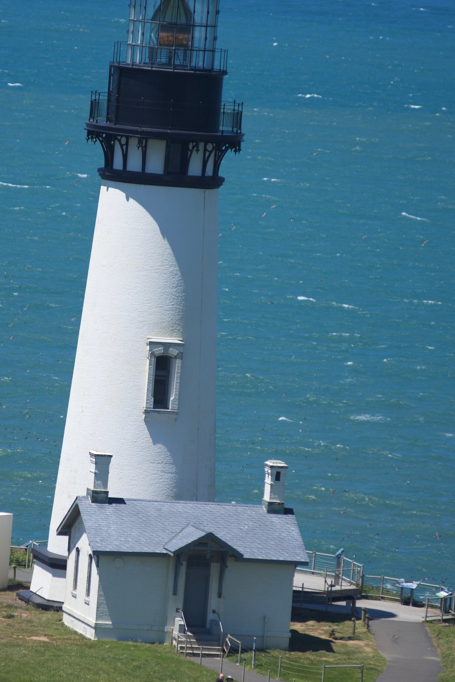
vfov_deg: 5.4
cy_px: 344
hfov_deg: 3.6
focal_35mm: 383
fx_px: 7257
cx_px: 119
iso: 100
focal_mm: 200
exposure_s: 1/1600
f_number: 3.5
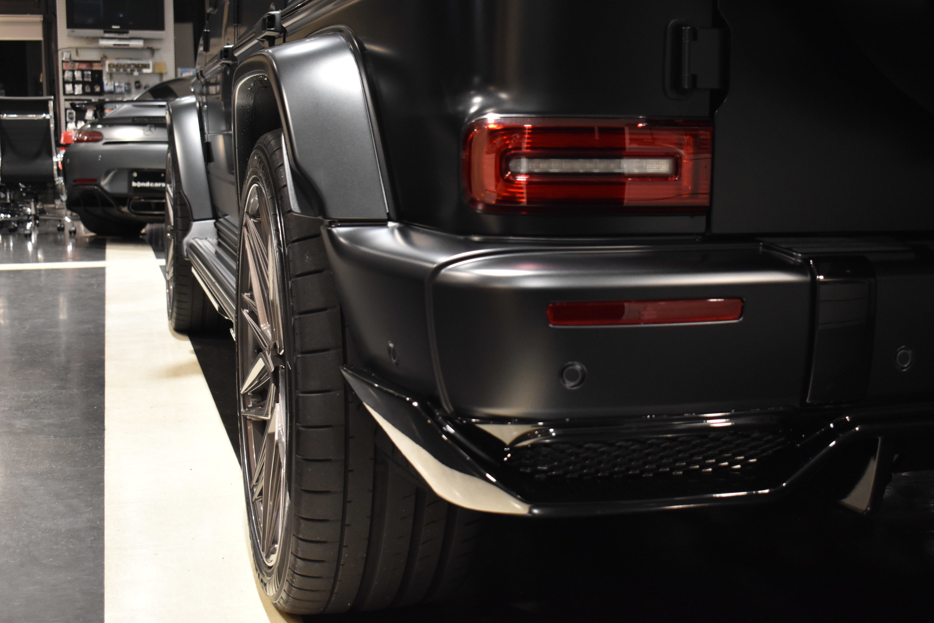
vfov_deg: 29.9
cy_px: 312
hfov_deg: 43.6
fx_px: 1167
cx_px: 467
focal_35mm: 45
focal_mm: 30
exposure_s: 1/50
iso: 2000
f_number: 4.5
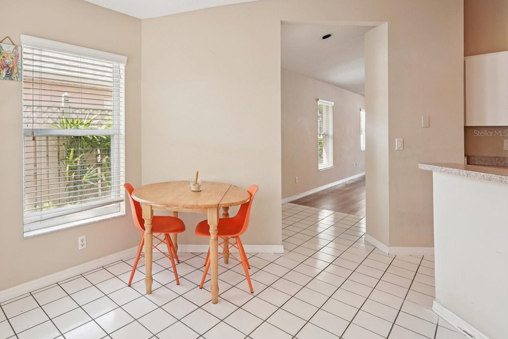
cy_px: 133
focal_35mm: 20
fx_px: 282
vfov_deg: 61.3
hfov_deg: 82.5
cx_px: 192
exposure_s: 1/30
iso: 400
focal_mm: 16
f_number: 8
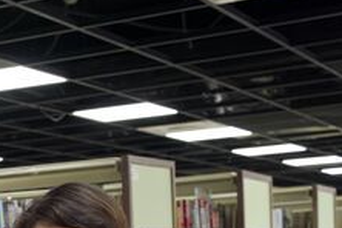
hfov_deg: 17.6
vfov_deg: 12.3
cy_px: 297
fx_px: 1026
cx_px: -114
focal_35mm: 108
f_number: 5.6
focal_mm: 40
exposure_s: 1/125
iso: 2500
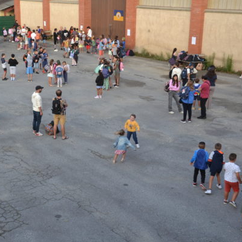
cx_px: 61
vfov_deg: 29.6
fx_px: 459
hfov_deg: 29.1
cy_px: 121
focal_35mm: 58
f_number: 5.6
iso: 160
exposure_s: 1/125
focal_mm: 26
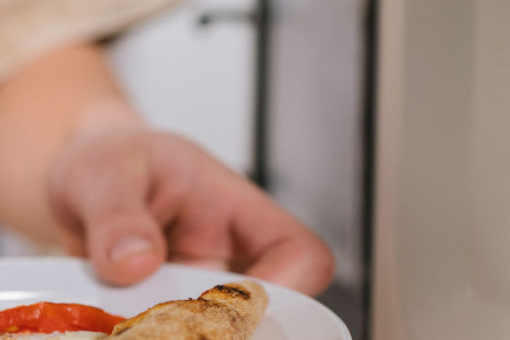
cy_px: 226
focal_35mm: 90
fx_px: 1275
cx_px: -12
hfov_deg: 21.7
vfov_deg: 15.2
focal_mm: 35
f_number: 3.5
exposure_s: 1/200
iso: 320
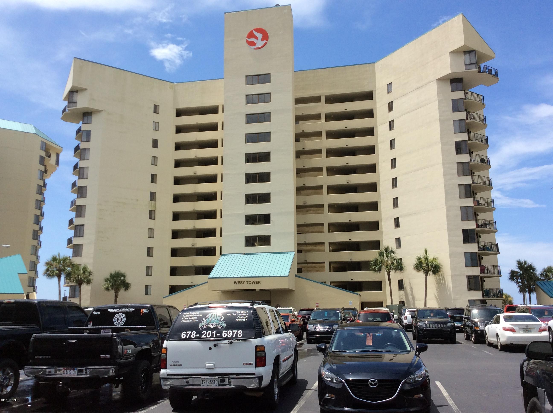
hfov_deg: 56.9
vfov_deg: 44.1
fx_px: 510
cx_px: 276
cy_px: 206
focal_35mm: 32
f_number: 2.4
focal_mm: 3.3
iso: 32
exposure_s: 1/1590
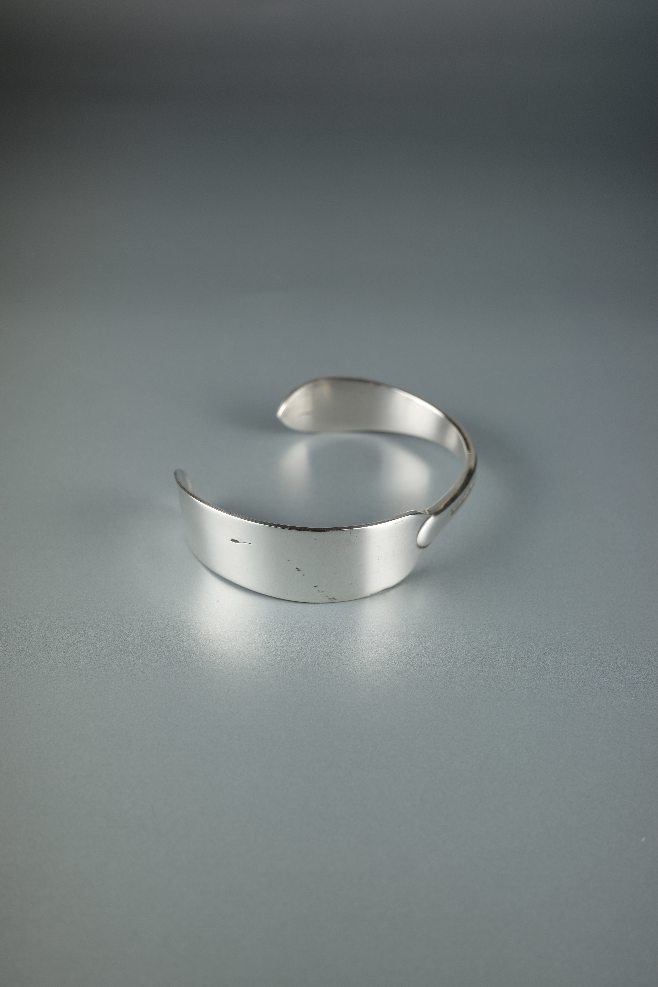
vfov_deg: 48.5
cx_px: 329
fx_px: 1097
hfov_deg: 33.4
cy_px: 494
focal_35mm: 40
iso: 100
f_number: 5.6
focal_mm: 26
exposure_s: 1/25
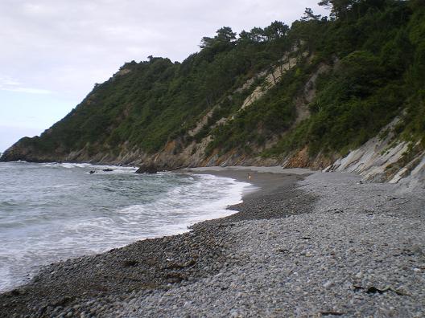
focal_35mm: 38
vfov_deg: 37.7
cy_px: 159
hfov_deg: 49.0
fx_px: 467
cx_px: 212
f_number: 4.6
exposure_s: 1/125
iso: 64
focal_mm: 6.3
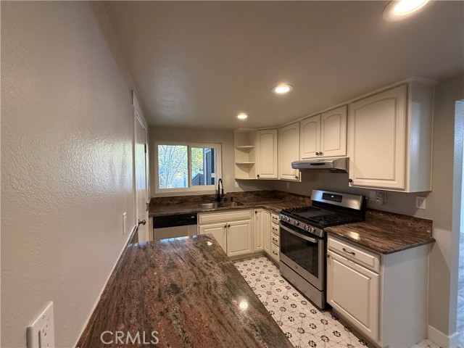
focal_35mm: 14
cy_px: 174
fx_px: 188
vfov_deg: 85.7
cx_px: 232
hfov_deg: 102.1
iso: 500
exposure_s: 1/120
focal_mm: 2.22
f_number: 2.2
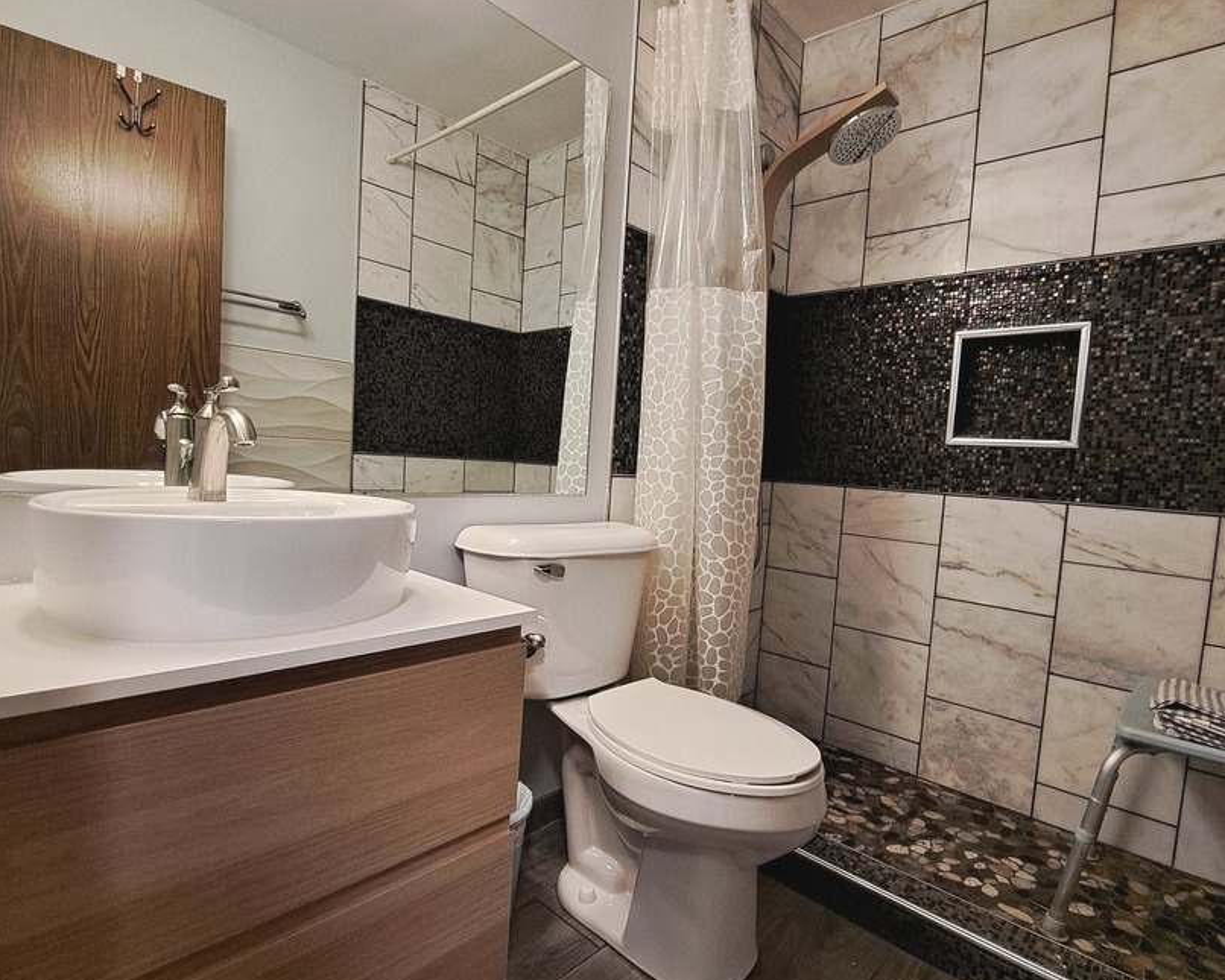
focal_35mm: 17
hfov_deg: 89.6
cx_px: 612
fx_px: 616
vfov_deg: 77.0
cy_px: 498
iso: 100
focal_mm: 1.74
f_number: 2.2
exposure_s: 1/40
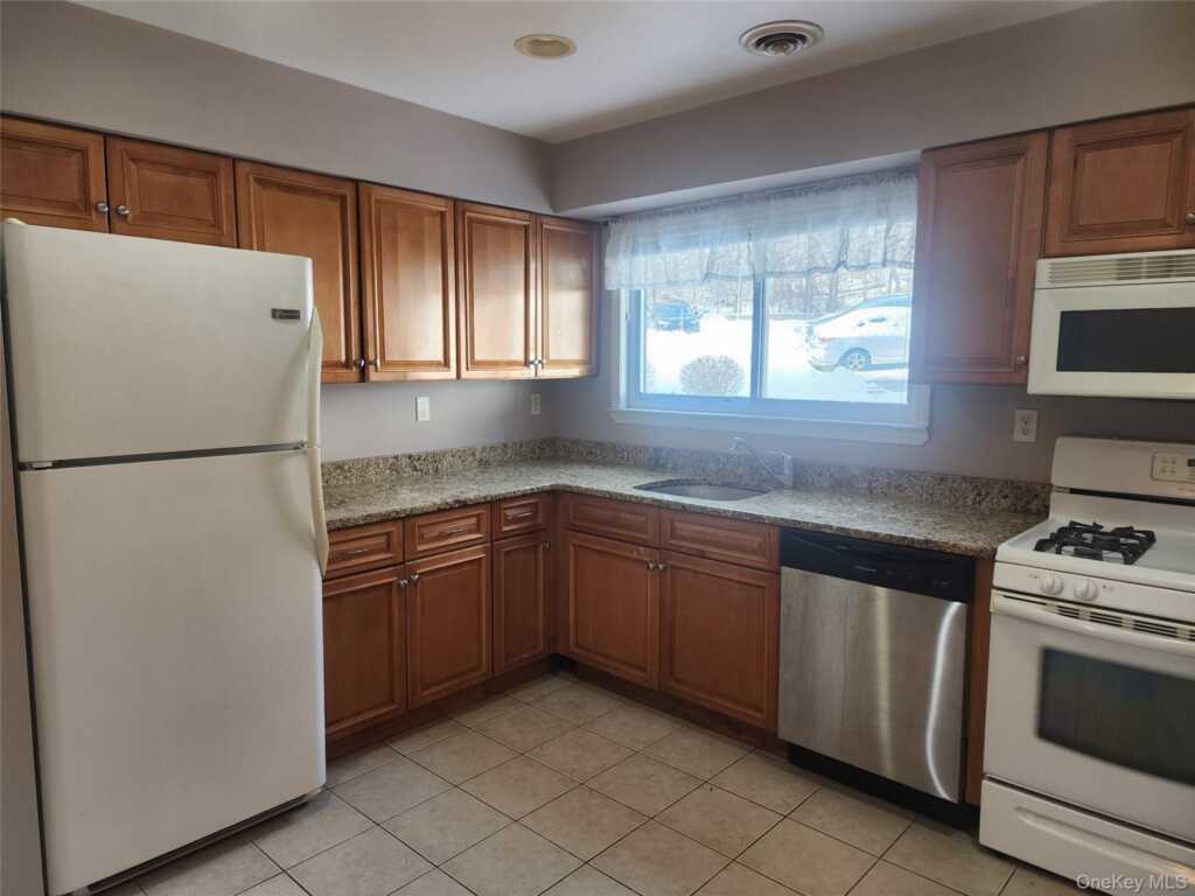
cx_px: 598
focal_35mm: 23
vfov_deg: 58.9
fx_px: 794
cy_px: 448
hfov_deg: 73.9
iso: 100
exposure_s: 1/120
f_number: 1.8
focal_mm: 6.4
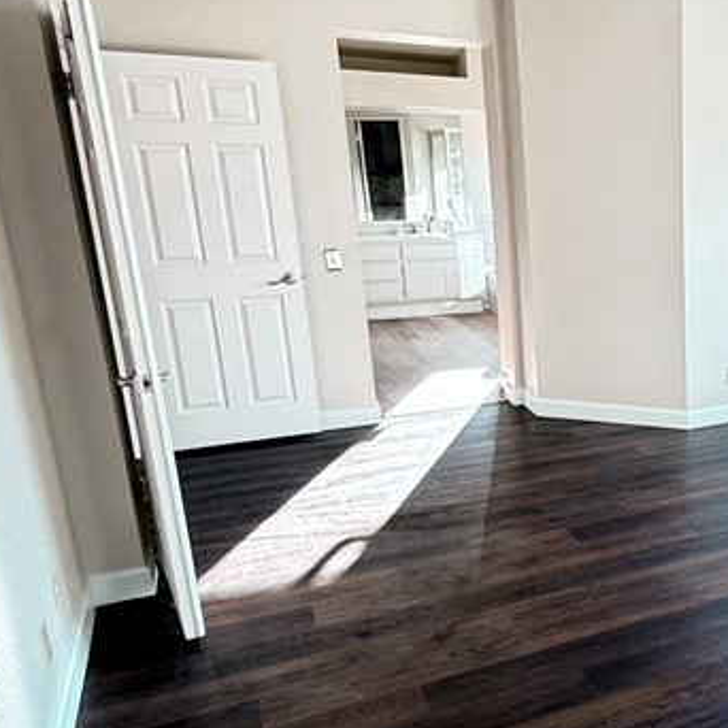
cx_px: 788
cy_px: 396
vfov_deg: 44.9
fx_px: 880
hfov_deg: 37.9
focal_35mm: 37
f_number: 2.2
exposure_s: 1/99
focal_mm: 2.22
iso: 160
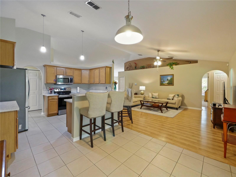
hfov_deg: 102.1
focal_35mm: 14
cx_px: 118
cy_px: 88
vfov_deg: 85.7
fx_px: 95
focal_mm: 7
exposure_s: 1/30
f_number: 4
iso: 3200
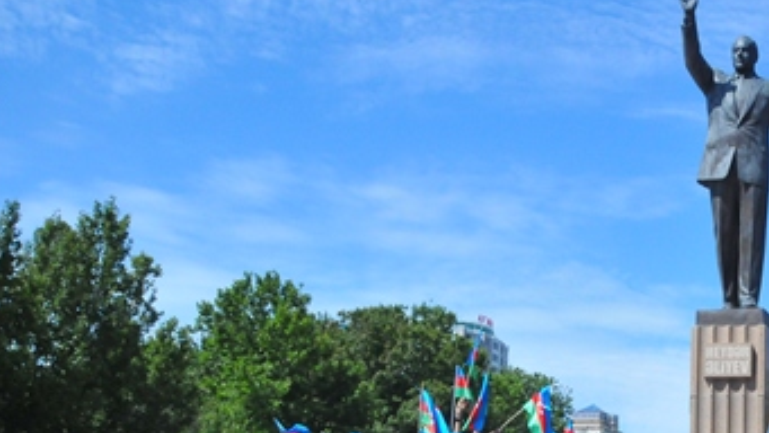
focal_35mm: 53
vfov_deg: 21.9
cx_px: 713
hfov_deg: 36.4
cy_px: 425
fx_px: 1081
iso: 1250
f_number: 14
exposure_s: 1/800
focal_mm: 18
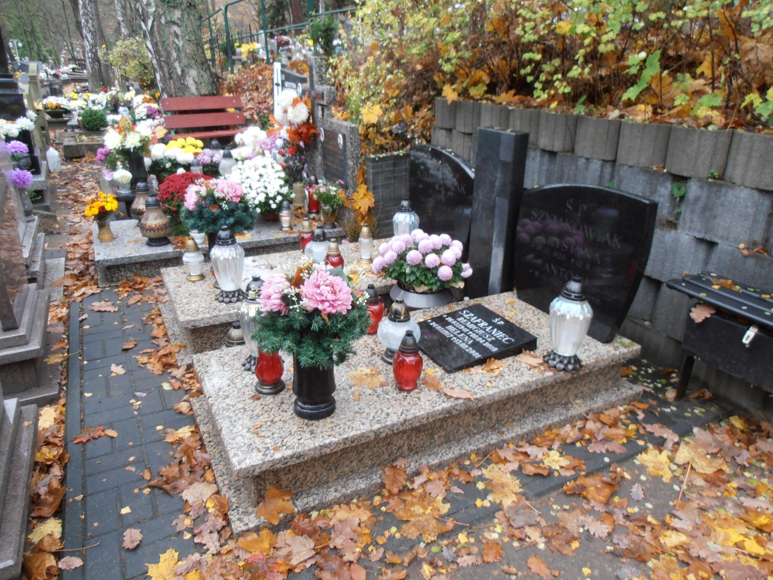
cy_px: 290
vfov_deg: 56.8
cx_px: 386
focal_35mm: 24
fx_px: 536
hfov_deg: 71.6
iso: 100
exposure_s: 1/30
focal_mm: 4.2
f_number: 3
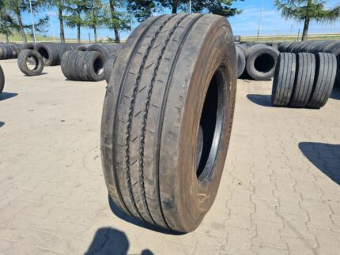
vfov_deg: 53.1
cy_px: 128
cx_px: 170
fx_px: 256
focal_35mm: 26
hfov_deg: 67.3
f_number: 1.8
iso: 50
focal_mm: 5.4
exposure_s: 1/1488
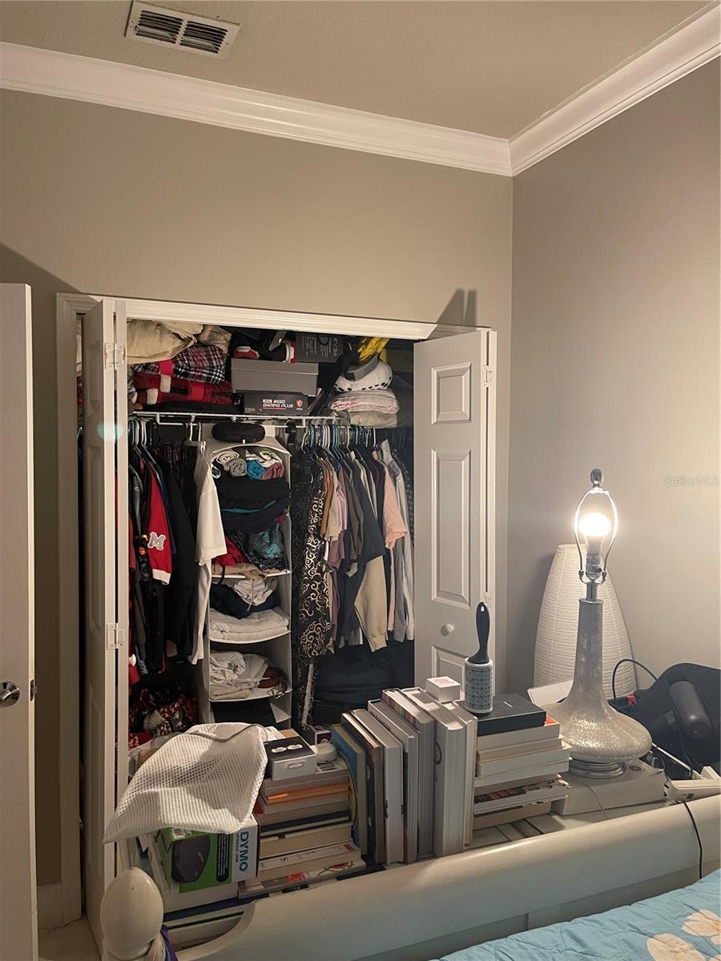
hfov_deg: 54.9
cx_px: 360
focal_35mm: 25
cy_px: 480
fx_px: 694
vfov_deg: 69.4
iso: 250
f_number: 1.6
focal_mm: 5.1
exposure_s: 1/60
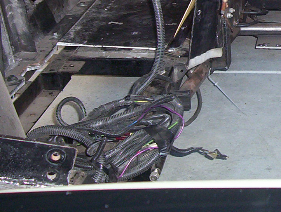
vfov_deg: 15.1
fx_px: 789
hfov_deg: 19.4
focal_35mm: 97
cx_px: 302
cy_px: 19
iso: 140
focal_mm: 5.77
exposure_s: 1/60
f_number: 2.73
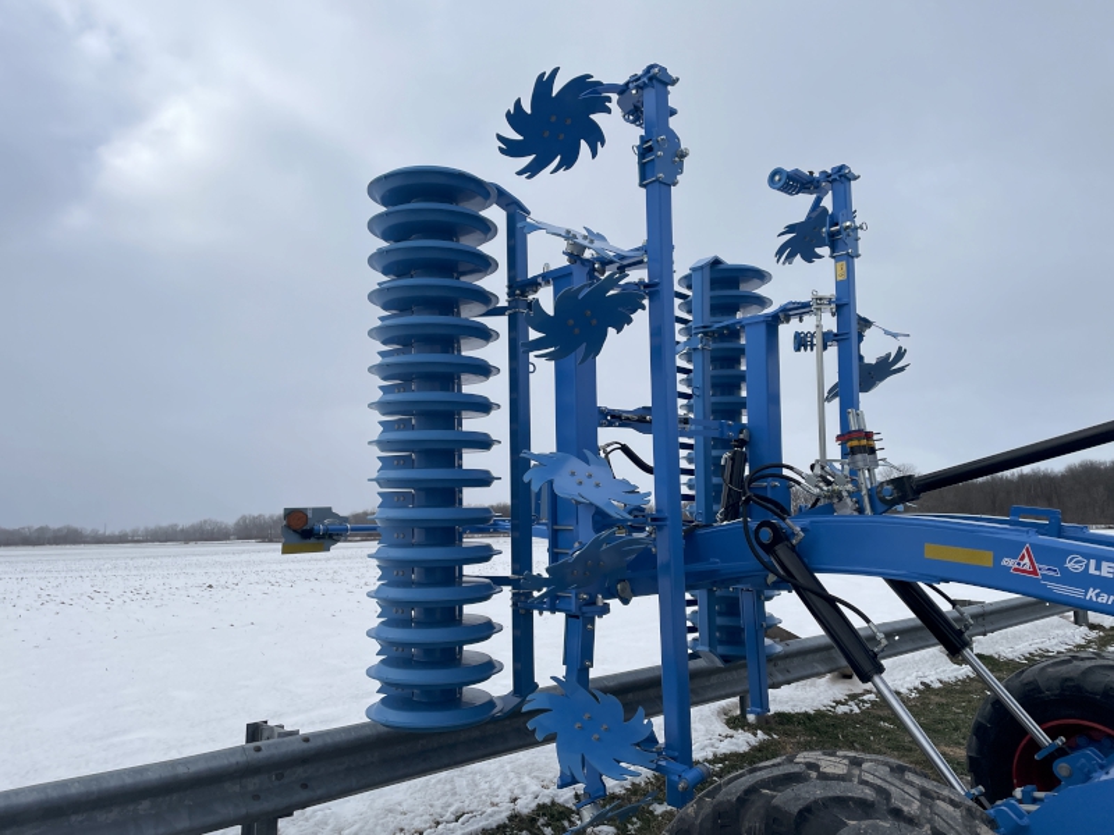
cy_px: 418
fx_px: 837
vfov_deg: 53.1
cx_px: 557
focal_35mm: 26
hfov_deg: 67.3
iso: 32
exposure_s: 1/4831
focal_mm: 4.2
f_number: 1.6
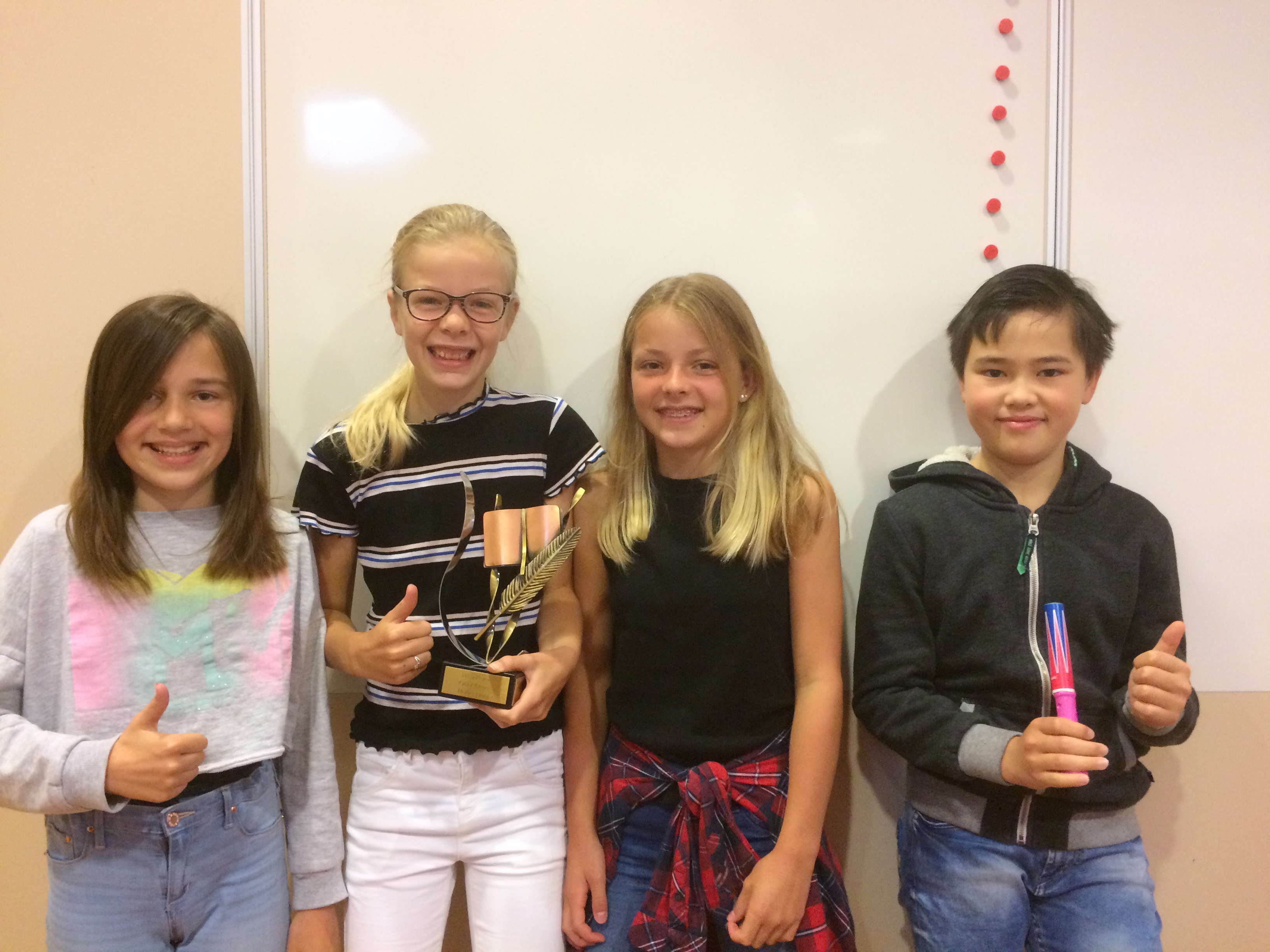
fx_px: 1064
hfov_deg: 61.7
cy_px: 476
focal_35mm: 29
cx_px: 635
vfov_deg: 48.2
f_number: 2.2
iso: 320
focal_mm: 4.15
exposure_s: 1/33
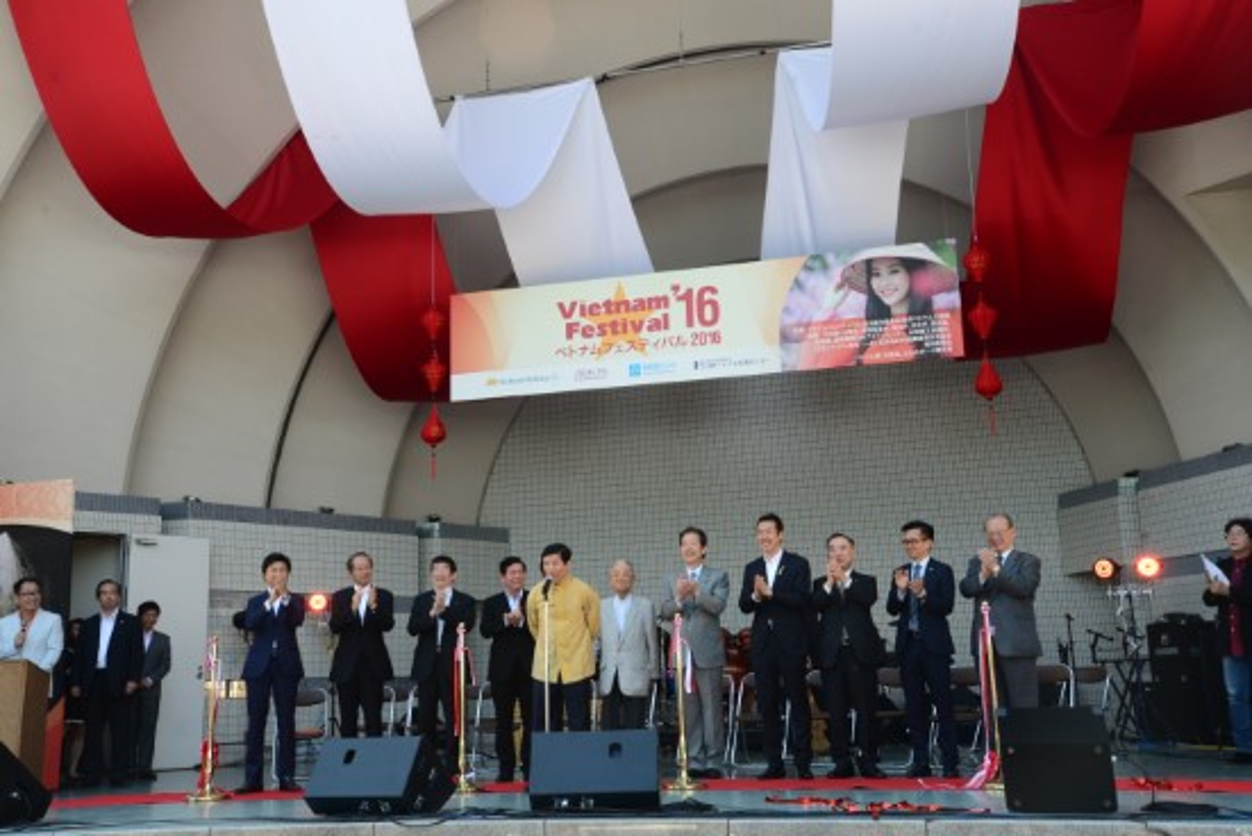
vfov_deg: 33.4
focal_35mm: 40
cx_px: 626
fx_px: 1392
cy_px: 418
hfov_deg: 48.4
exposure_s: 1/400
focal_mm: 40
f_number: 10
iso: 1000
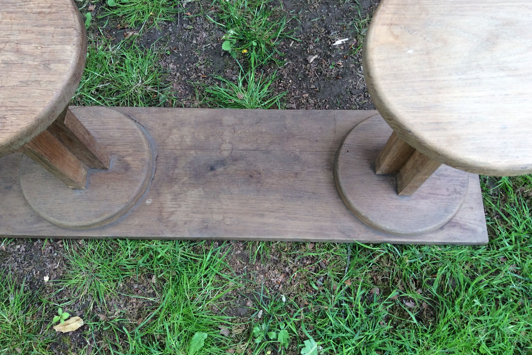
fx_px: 502
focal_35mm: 34
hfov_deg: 55.8
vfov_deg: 38.8
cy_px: 157
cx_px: 261
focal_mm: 3.3
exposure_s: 1/100
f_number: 2.4
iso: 32
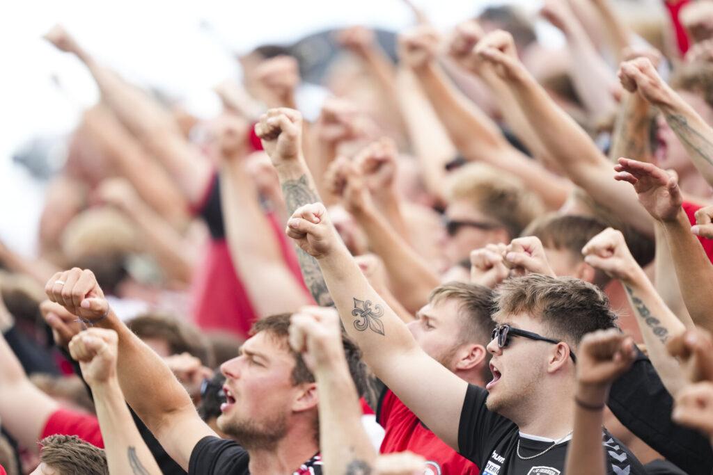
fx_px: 7923
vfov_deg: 3.4
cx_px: 356
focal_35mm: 400
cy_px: 238
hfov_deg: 5.2
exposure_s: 1/2000
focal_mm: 400
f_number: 2.8
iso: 800
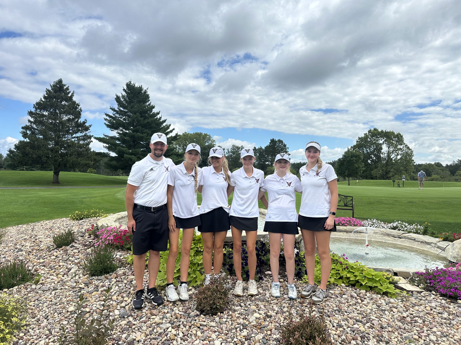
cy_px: 172
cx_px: 230
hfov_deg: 71.6
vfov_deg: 56.8
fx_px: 320
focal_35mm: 24
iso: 80
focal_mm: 6.86
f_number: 1.78
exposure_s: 1/5525
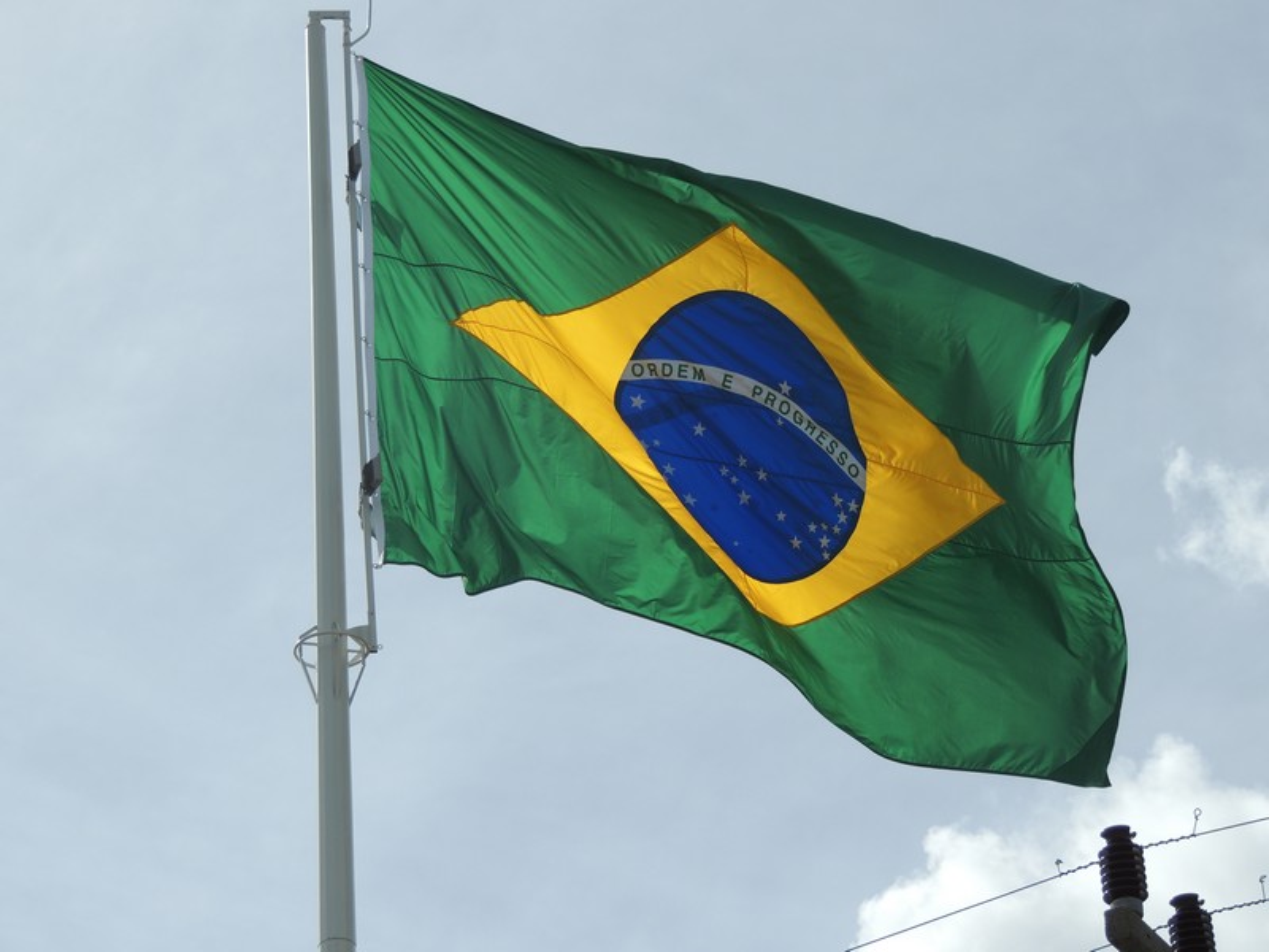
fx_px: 5316
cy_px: 476
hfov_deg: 13.6
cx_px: 634
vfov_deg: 10.2
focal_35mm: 145
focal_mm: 25.8
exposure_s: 1/1000
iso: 100
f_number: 4.4
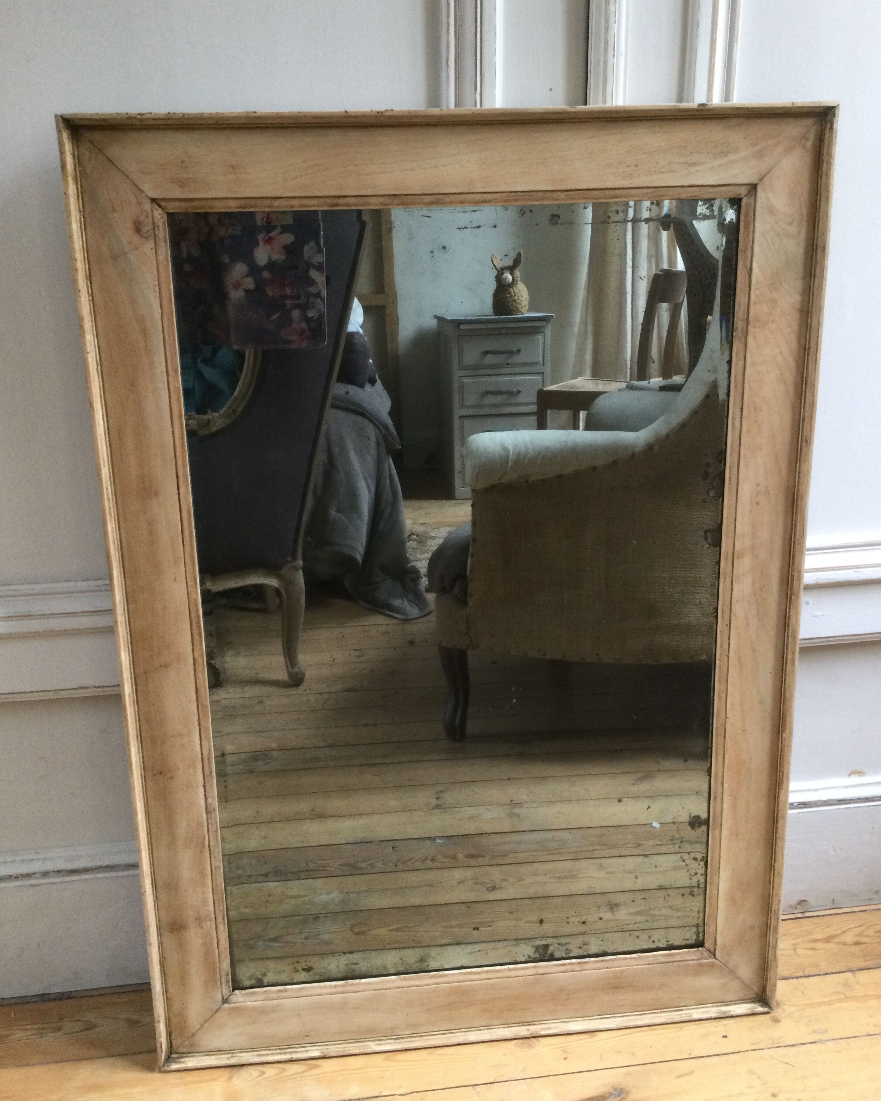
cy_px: 532
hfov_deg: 44.5
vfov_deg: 54.2
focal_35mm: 33
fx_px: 1076
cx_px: 446
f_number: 2.4
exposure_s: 1/33
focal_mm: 3.3
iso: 160
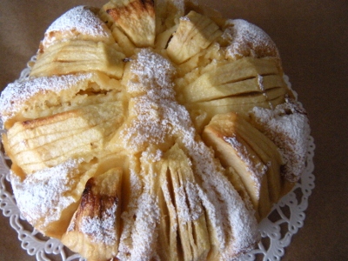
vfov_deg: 40.7
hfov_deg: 52.6
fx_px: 352
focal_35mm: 35
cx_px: 174
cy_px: 130
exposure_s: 1/47.8
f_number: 3.8
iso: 400
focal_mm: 5.9
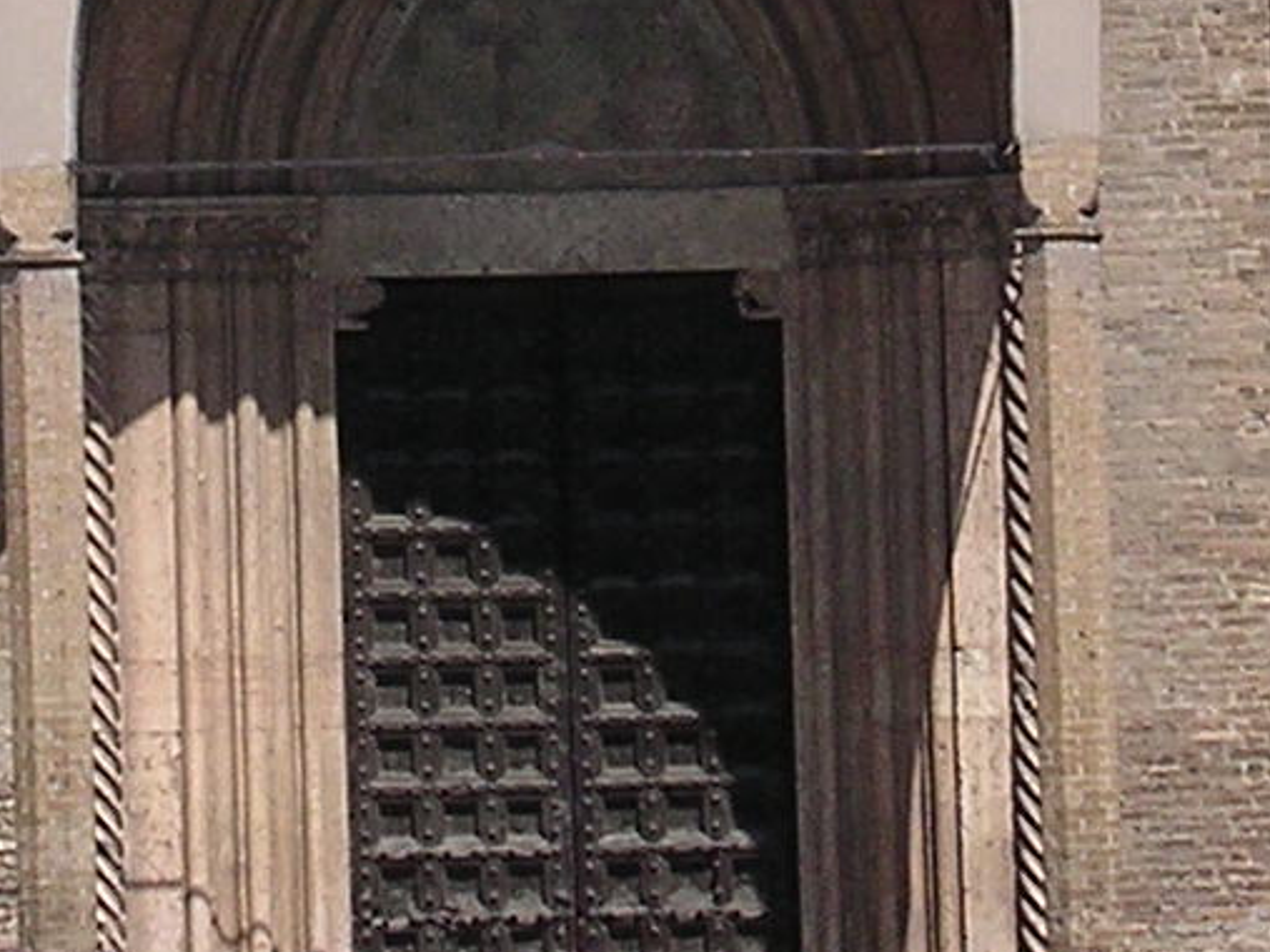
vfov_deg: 5.1
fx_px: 10674
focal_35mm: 291
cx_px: 358
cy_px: -113
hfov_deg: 6.8
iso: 100
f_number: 3.7
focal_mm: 10.9
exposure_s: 1/778
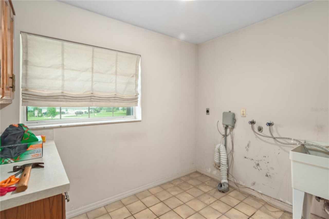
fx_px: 151
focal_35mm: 16
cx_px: 164
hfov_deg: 95.0
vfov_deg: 72.0
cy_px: 110
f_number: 9
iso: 250
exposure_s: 1/1.67
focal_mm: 11
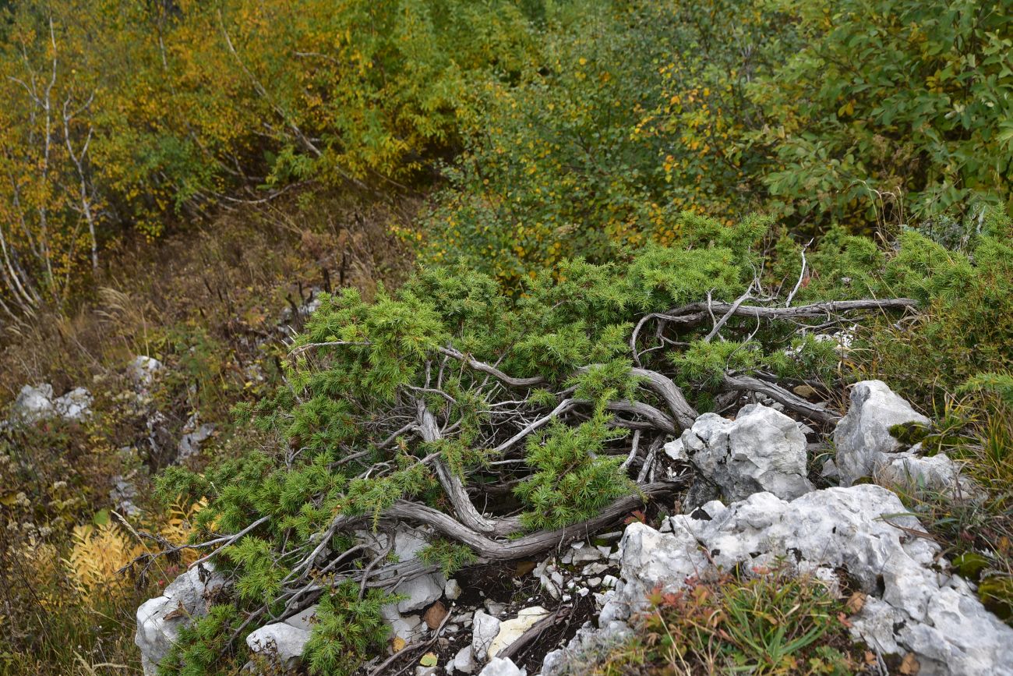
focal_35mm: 32
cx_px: 506
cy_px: 338
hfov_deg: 58.7
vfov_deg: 41.1
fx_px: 900
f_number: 9
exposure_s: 1/100
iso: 100
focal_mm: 32
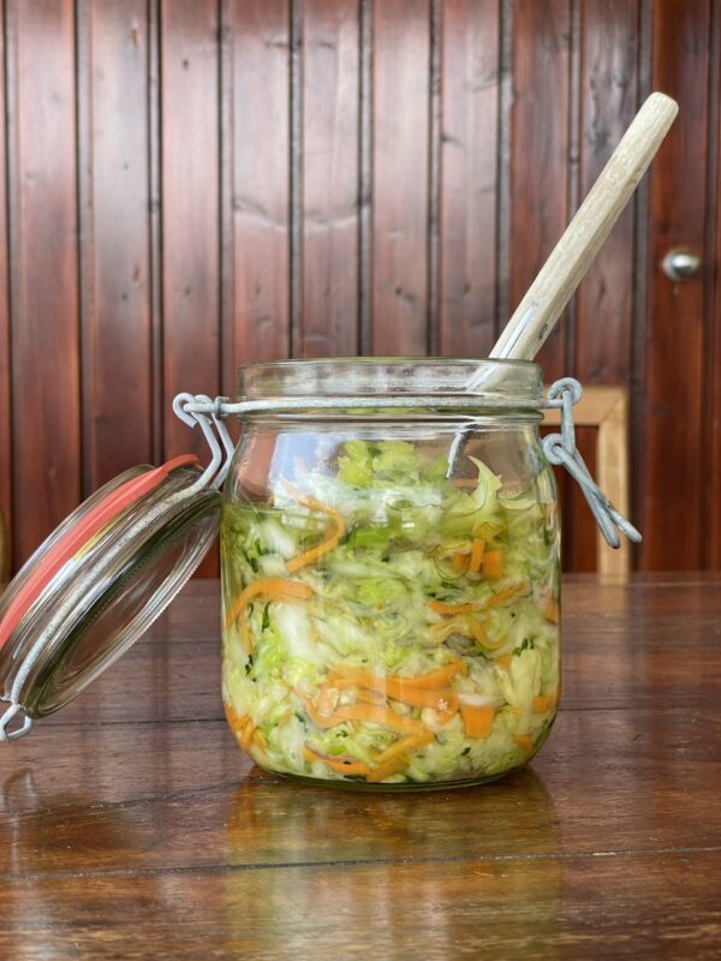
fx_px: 1444
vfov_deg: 36.8
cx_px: 360
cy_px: 480
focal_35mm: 52
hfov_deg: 28.0
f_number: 2
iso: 25
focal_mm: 6
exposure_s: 1/99
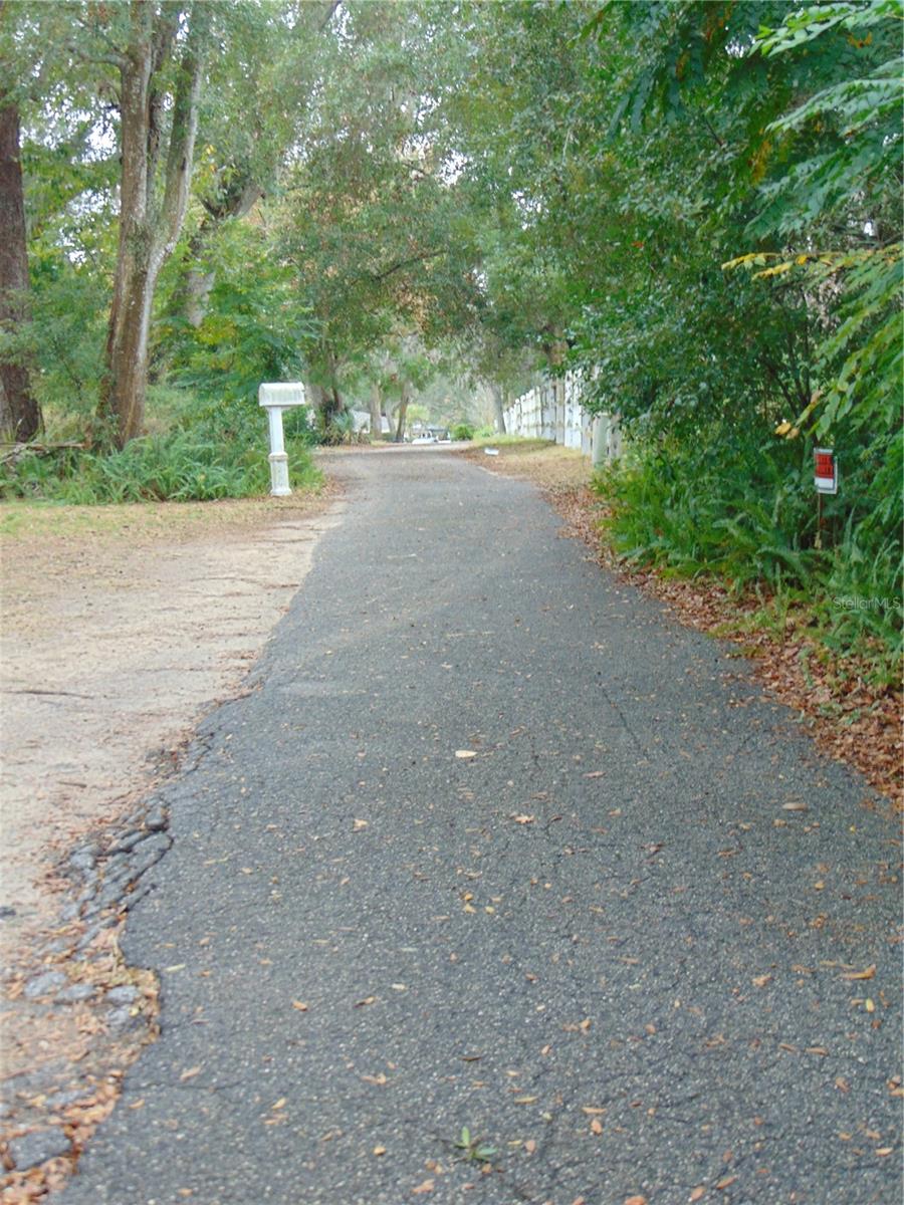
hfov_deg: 29.1
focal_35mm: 50
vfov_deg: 38.2
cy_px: 602
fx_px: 1741
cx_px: 452
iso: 100
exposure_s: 1/30
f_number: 3.5
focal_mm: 9
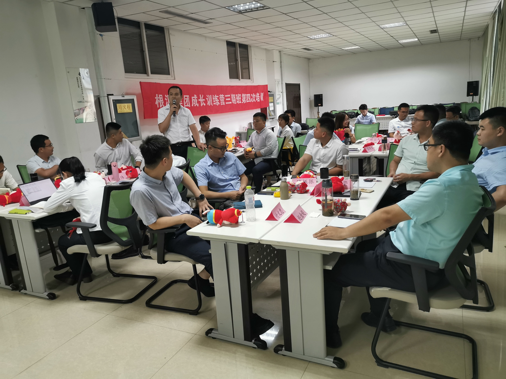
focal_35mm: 27
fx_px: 395
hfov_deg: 65.3
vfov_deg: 51.4
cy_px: 190
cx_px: 253
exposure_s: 1/33.3
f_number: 1.8
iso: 250
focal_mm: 5.58
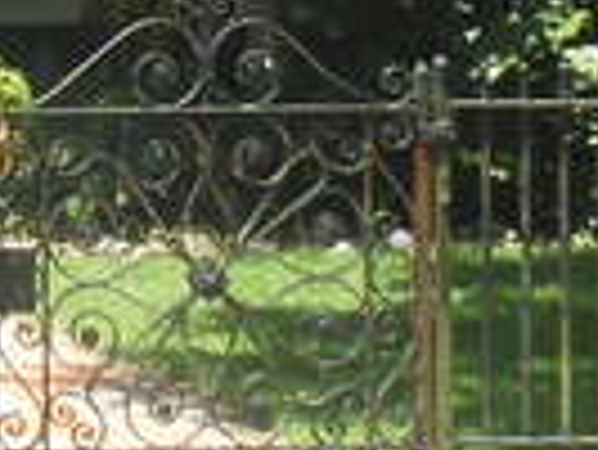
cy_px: -598
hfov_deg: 9.2
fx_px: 3527
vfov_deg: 6.9
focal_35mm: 204
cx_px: -508
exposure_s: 1/160
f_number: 3.9
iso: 80
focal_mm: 6
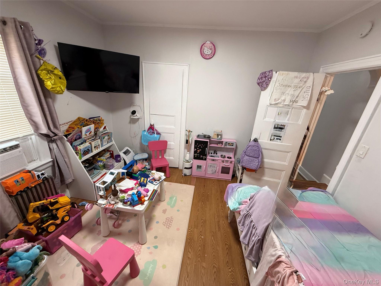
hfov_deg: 102.1
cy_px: 143
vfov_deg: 85.7
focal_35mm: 14
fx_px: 154
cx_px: 190
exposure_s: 1/60
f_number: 2.2
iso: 250
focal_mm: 2.22
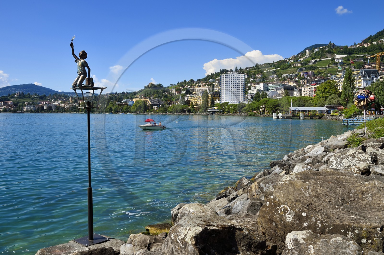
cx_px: 192
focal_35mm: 32
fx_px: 341
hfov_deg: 58.8
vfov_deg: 41.0
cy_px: 128
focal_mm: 32
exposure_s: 1/400
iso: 200
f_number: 11
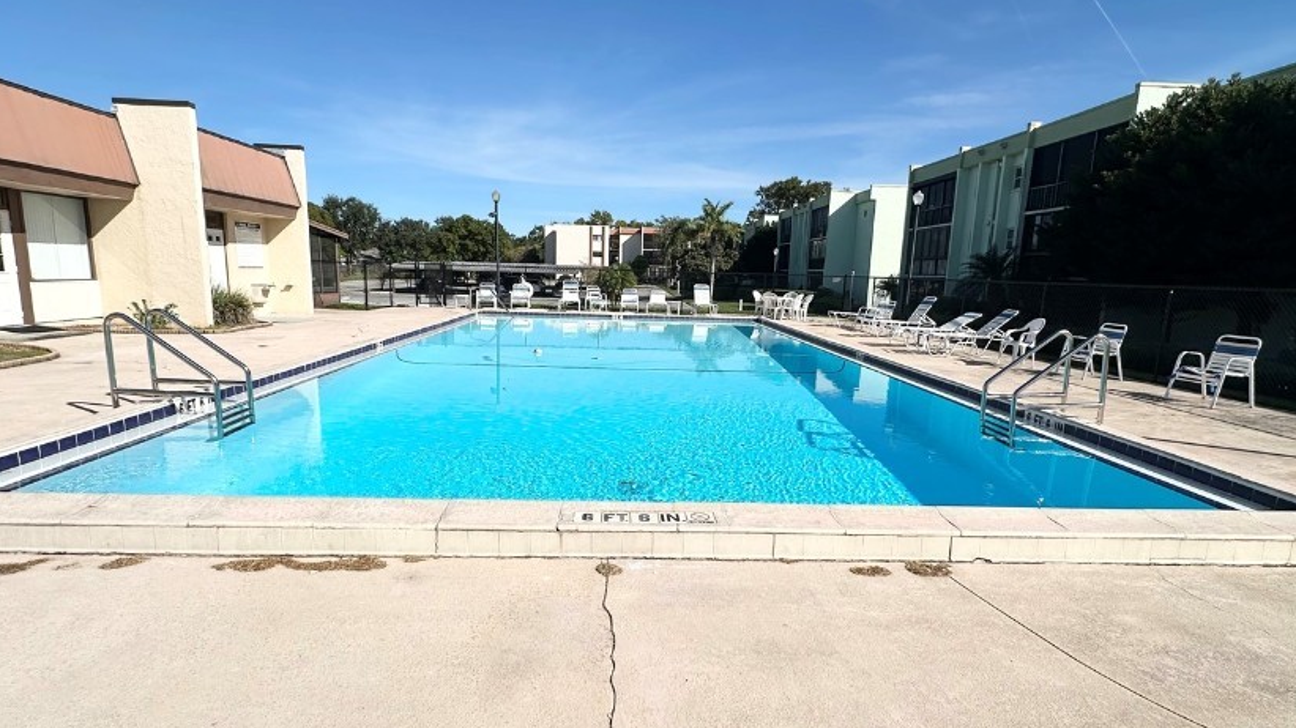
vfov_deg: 58.3
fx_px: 653
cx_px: 642
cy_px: 388
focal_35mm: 19
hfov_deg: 89.6
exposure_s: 1/4651
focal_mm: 2.22
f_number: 2.2
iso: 50
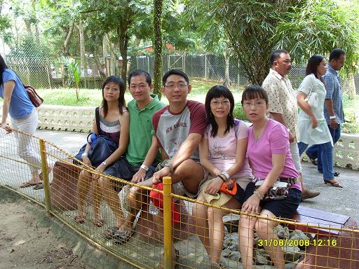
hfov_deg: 49.0
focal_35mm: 38
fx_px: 394
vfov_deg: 37.7
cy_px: 134
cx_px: 180
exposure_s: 1/90
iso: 80
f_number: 3
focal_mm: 6.3
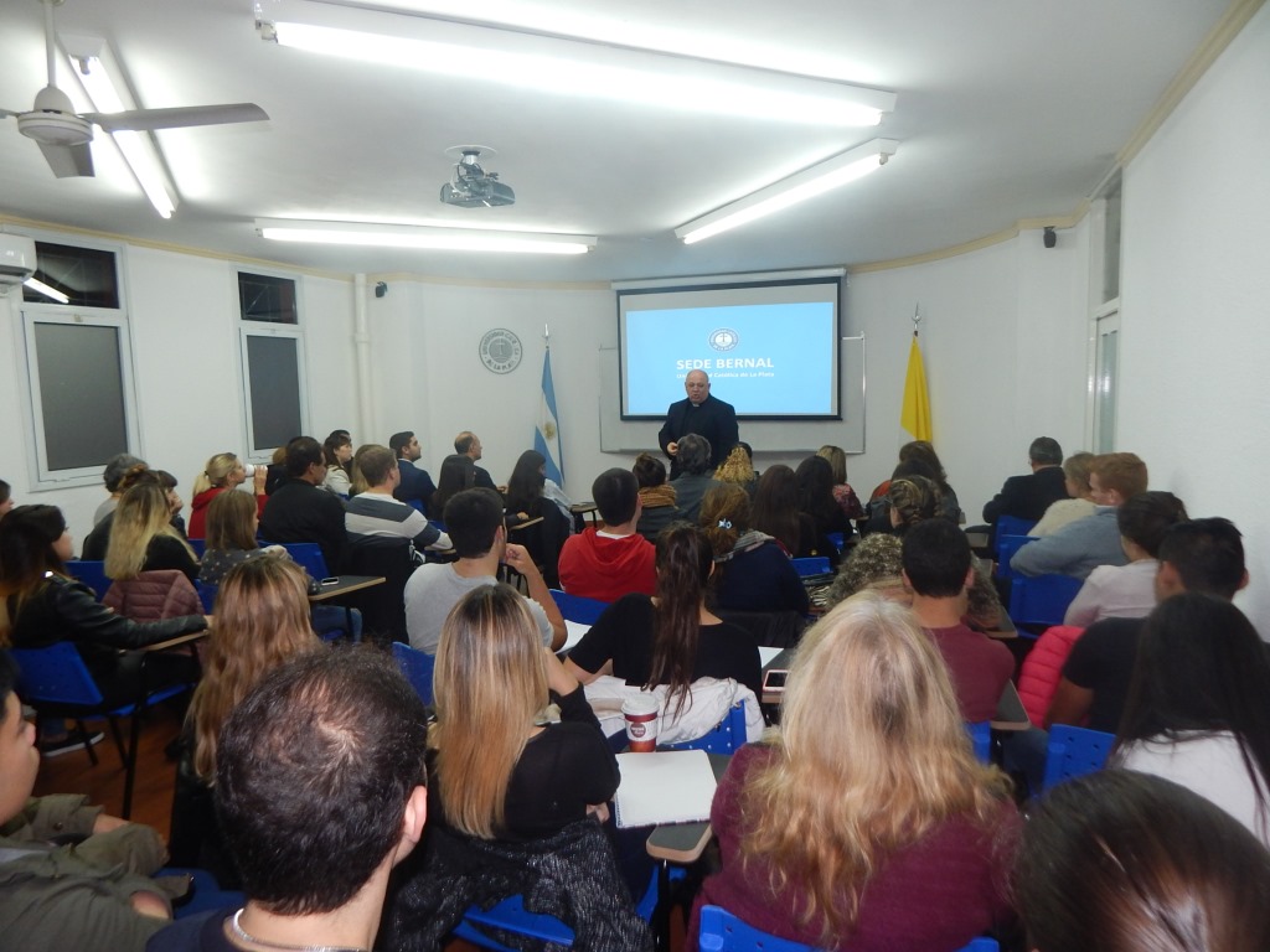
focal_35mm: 22
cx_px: 635
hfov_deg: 76.4
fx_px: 807
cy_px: 476
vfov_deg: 61.1
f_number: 3
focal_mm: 4
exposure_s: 1/30
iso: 200
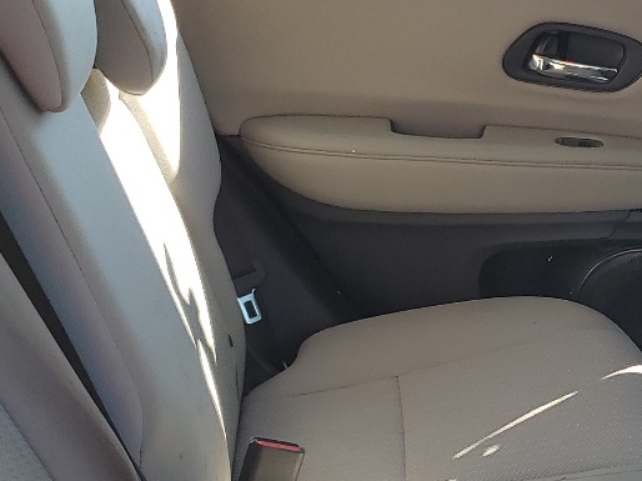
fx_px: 1502
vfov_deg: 18.0
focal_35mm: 81
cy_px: 379
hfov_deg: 23.4
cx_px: 601
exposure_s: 1/417
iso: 50
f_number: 1.5
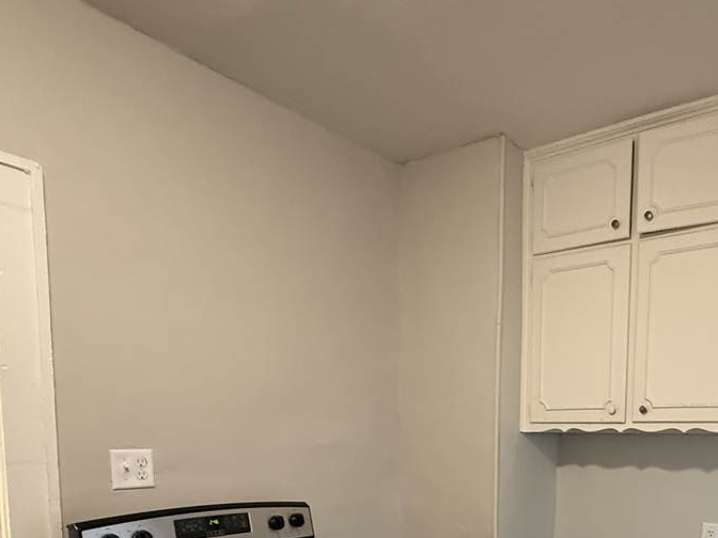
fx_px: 622
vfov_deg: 41.6
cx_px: 527
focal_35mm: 30
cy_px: 519
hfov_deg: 57.3
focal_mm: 2.22
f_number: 2.2
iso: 640
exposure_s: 1/60
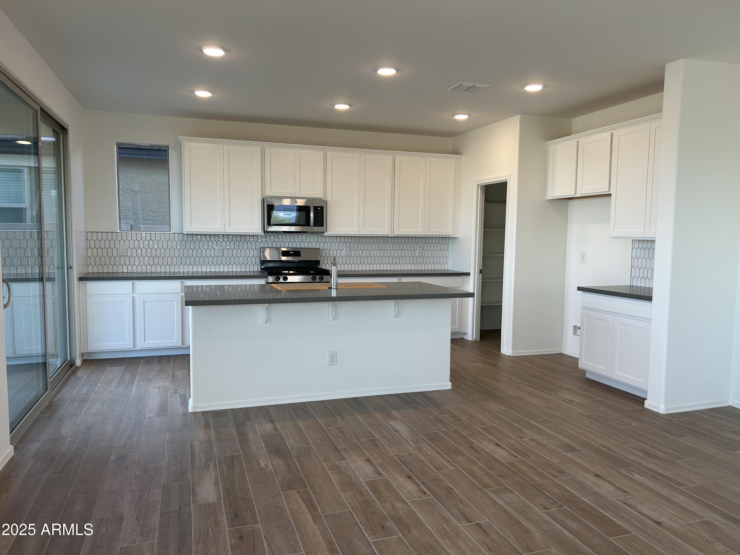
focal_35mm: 26
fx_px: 556
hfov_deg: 67.3
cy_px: 278
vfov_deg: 53.1
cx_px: 370
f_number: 1.5
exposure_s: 1/128
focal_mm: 5.7
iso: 32
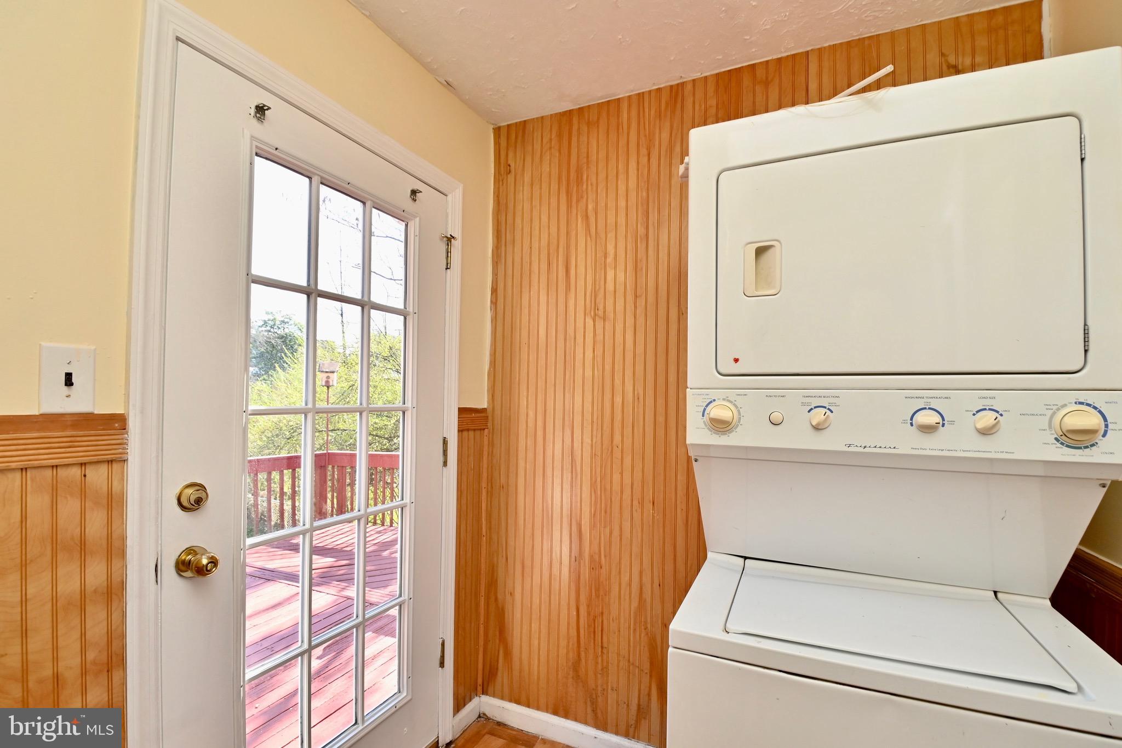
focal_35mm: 15
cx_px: 561
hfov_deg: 100.4
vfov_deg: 77.3
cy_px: 374
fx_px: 467
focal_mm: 10
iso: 200
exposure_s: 1/80
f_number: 7.1
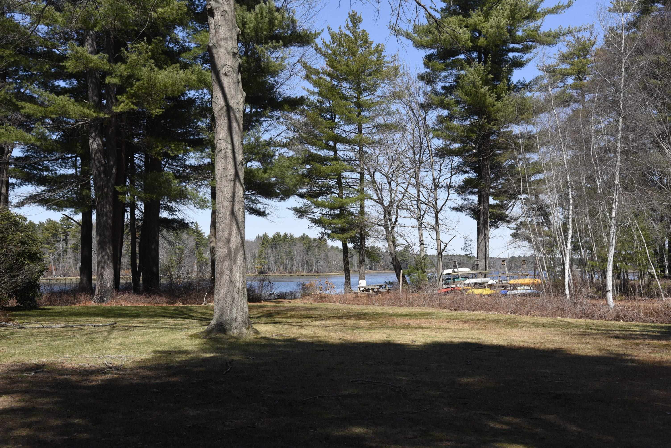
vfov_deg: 29.3
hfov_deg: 42.7
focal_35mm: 46
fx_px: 858
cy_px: 224
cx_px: 336
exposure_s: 1/4000
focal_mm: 46
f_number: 5.6
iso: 1000
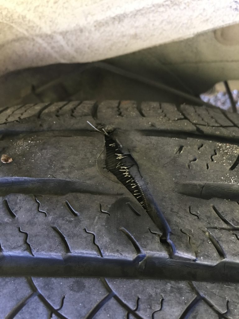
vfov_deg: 61.7
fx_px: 267
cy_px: 160
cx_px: 120
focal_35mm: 29
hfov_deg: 48.2
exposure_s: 1/30
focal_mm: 4.15
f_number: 2.2
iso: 160
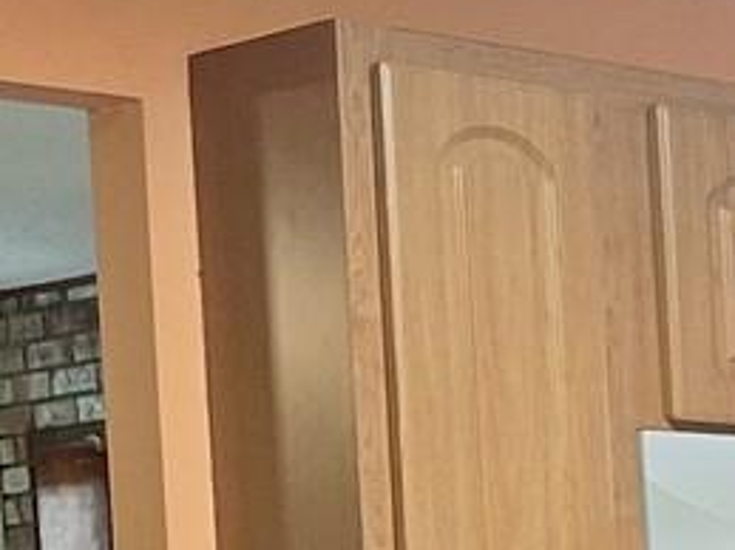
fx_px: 3014
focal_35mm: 142
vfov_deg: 10.0
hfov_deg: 11.1
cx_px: 1907
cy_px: 936
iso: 200
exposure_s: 1/50
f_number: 1.8
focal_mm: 5.54
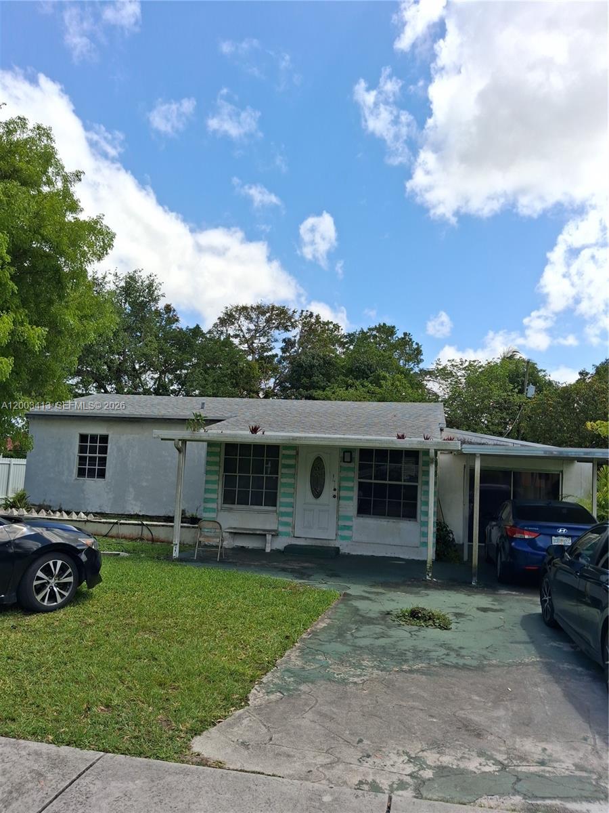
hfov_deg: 51.4
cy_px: 406
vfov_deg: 65.3
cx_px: 304
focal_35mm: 27
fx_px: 633
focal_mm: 4
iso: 25
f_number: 1.8
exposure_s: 1/796
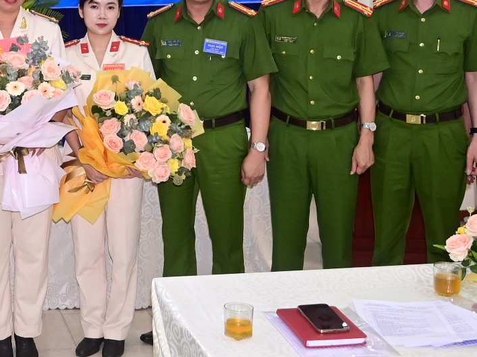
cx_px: -47
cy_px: 25
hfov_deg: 25.1
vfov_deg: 20.0
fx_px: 992
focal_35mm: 72
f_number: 4
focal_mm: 18
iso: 1250
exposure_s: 1/200
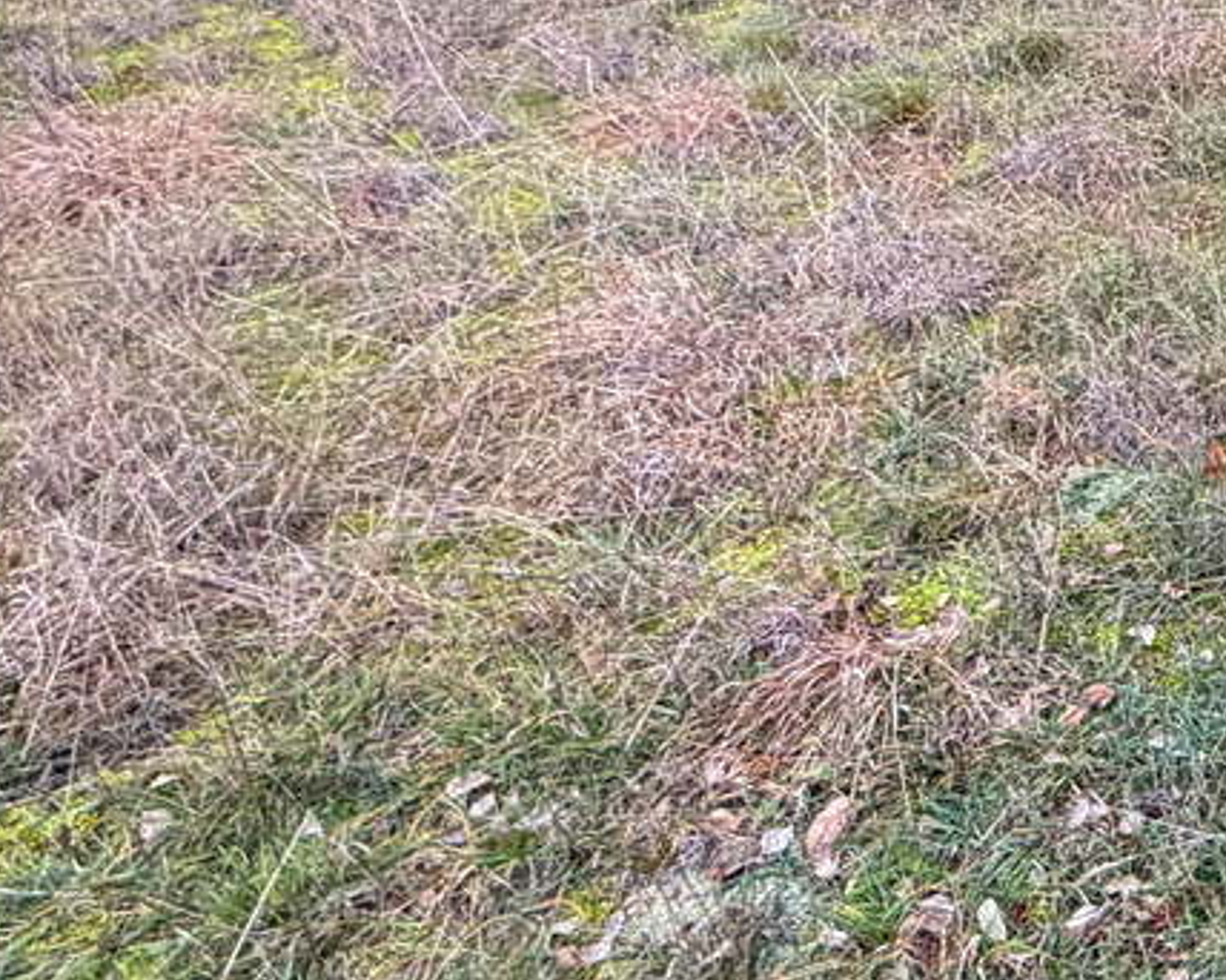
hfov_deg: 31.0
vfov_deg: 29.9
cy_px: -60
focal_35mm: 46
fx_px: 1668
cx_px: 1610
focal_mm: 2.22
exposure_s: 1/121
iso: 160
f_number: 2.2
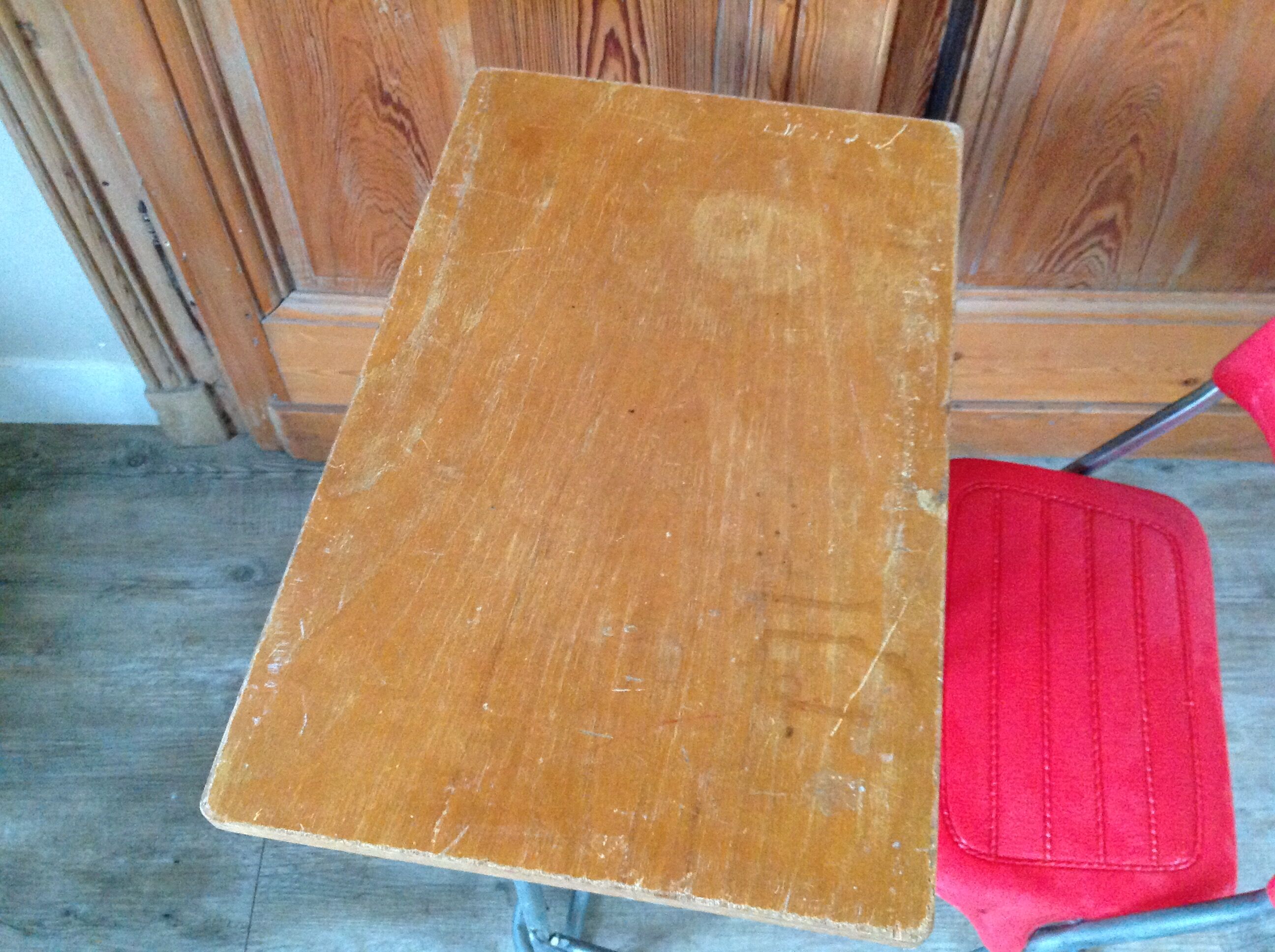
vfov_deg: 40.6
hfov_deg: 52.7
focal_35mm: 35
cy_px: 476
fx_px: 1287
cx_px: 638
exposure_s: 1/15
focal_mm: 4.28
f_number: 2.4
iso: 500
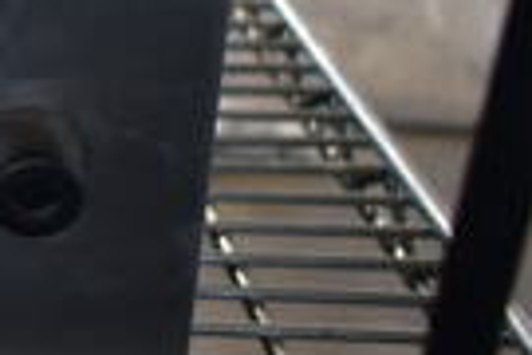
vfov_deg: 11.2
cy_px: 32
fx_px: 1803
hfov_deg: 13.4
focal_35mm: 122
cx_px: -658
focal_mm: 18
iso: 640
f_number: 3.5
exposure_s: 1/30
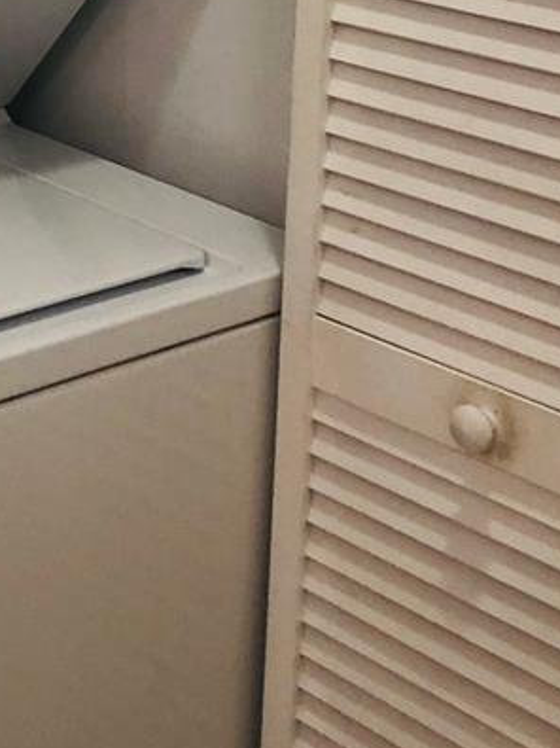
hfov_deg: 16.8
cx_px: -49
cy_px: -11
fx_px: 1834
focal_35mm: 85
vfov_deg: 22.1
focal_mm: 3.99
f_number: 1.8
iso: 32
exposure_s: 1/30
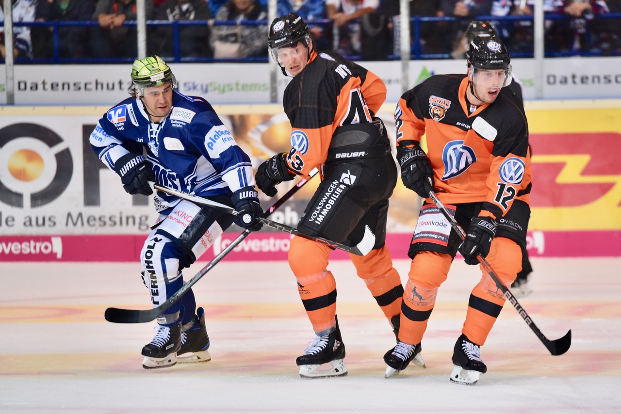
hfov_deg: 10.3
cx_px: 310
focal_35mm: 200
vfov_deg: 6.9
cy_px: 207
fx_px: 3451
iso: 2500
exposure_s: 1/1000
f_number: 2.8
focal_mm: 200
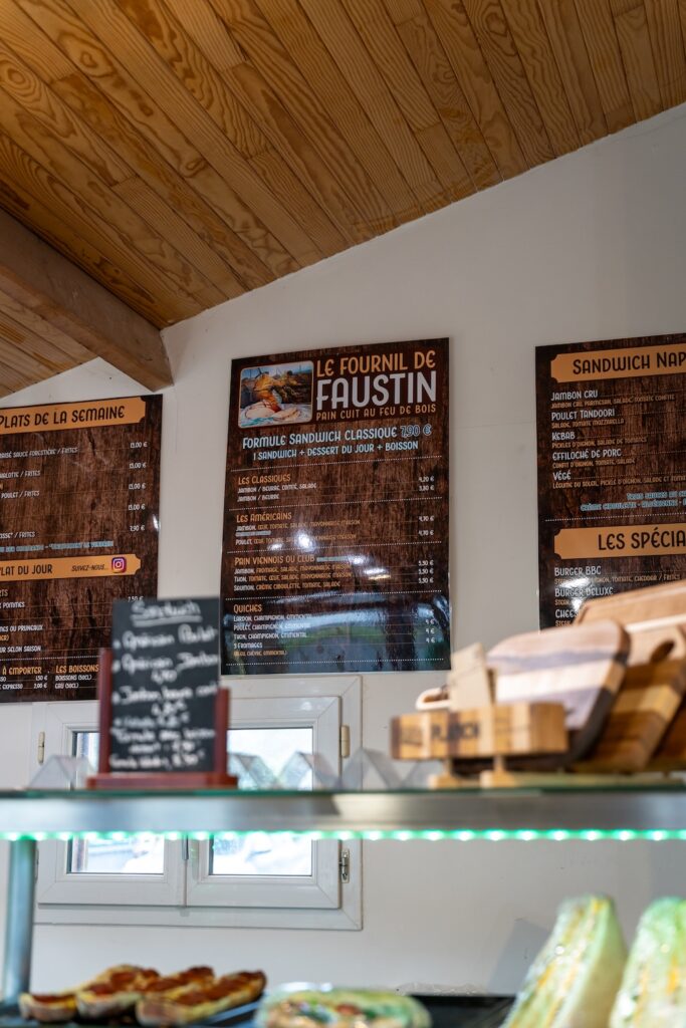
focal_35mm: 48
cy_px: 514
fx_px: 1377
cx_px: 343
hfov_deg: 28.0
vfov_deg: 41.0
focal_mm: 48.2
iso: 320
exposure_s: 1/50
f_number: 2.8
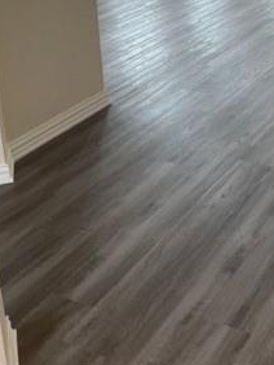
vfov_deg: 31.2
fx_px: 622
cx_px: 286
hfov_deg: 23.6
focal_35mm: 59
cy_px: 40
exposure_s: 1/120
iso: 100
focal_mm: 4.2
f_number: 1.6
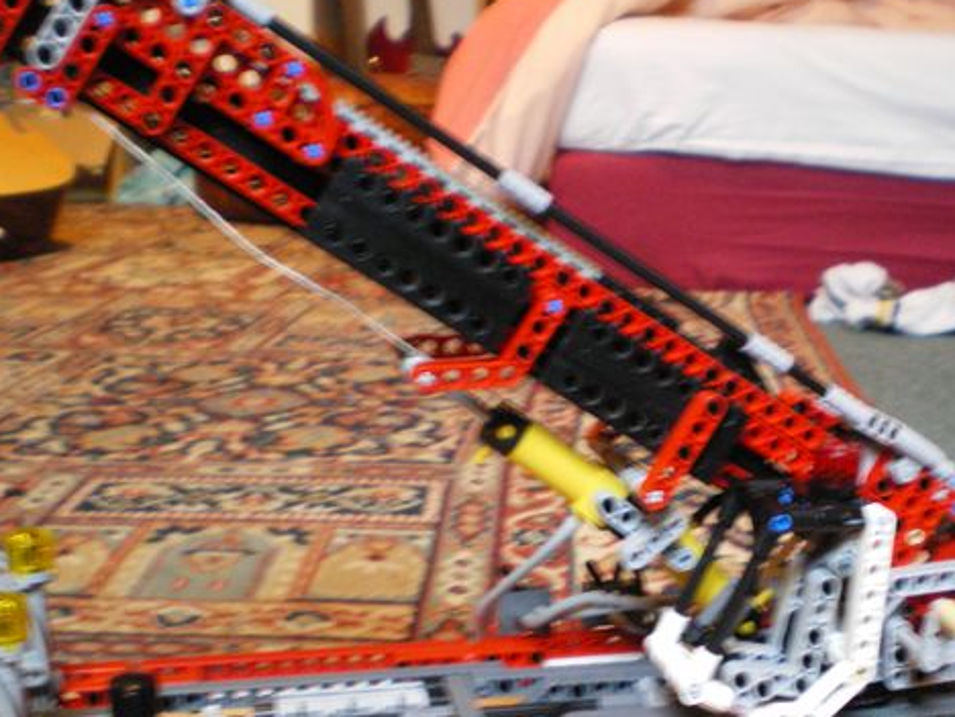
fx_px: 1435
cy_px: 431
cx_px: 647
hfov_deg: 36.4
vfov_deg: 28.0
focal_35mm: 52
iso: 400
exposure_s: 1/8
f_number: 3.1
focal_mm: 6.3
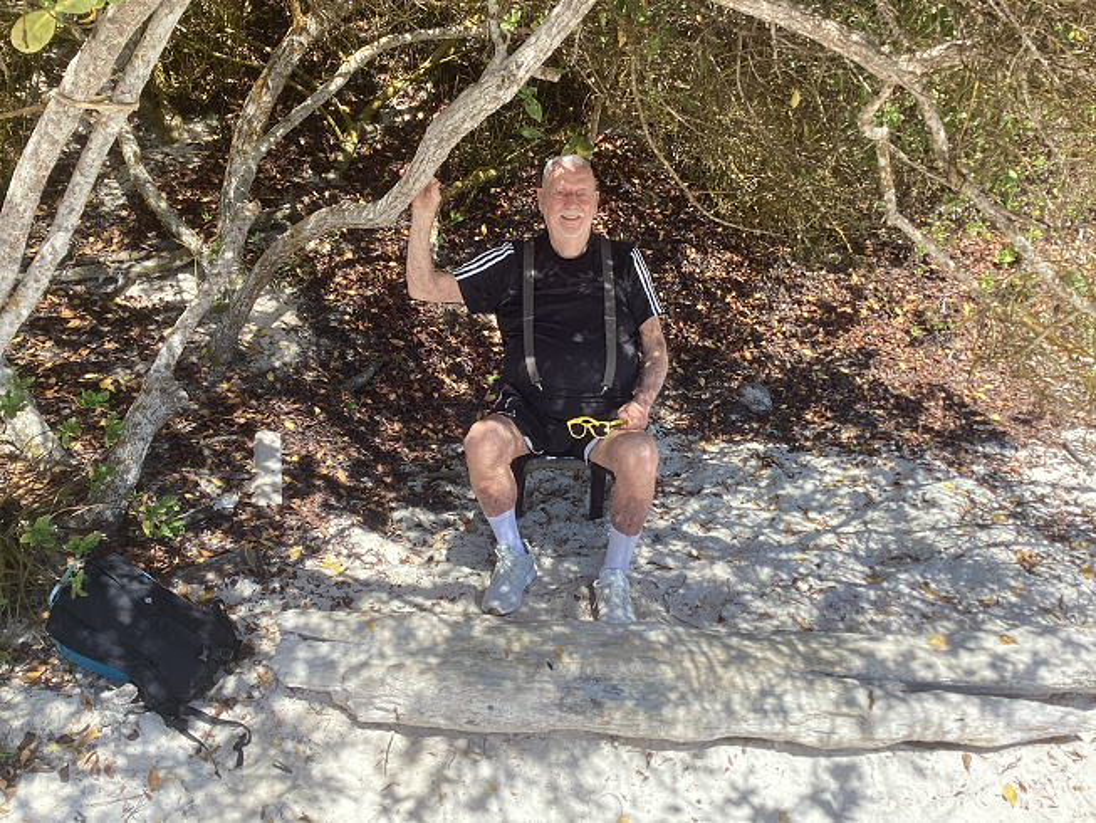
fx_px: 982
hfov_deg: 58.3
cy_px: 412
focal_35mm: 31
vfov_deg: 45.5
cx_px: 548
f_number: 2.4
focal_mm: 3.3
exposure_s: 1/566
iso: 25
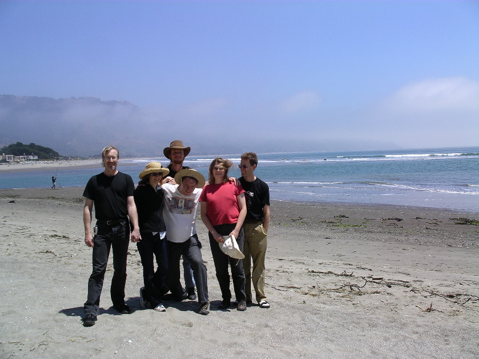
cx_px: 240
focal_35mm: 37
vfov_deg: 38.7
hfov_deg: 50.1
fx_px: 512
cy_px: 180
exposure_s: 1/541
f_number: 5.6
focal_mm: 7.8
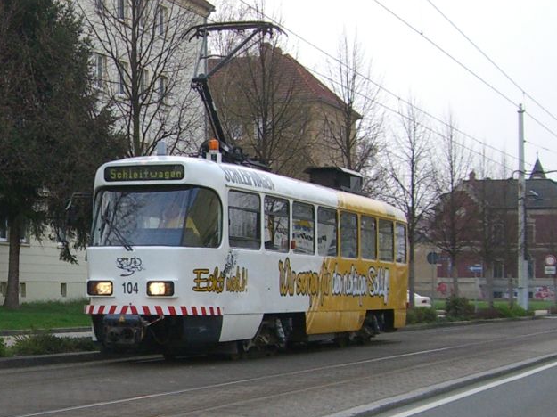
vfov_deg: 36.8
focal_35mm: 39
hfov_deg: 47.9
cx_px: 279
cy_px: 207
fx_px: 627
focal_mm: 6.2
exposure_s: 1/200
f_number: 2.7
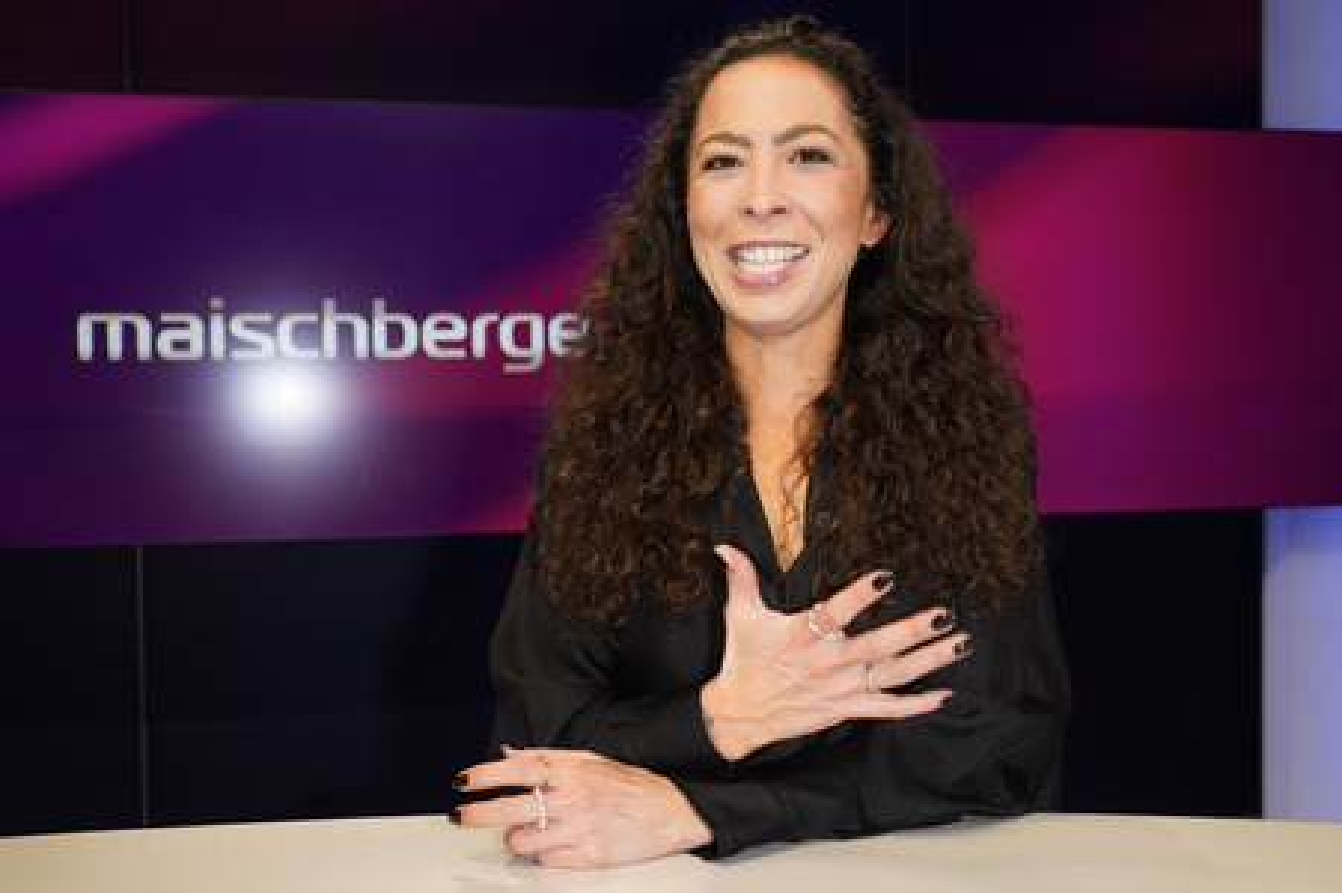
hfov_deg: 48.5
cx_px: 671
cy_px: 446
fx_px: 1490
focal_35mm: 40
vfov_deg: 33.4
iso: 2000
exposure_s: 1/160
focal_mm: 40
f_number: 5.6
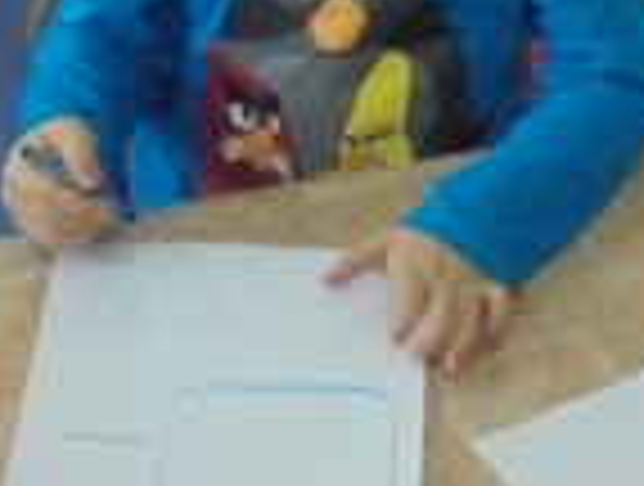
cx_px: 567
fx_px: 2164
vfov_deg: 12.2
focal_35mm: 116
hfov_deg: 16.7
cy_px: 747
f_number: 3.5
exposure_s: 1/60
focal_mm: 4.6
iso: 640
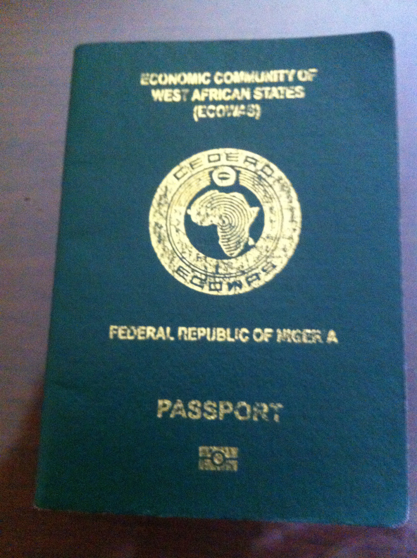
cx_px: 208
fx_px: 564
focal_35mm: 35
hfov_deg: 40.6
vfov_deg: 52.7
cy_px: 279
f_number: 2.8
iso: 1000
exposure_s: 1/17
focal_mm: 3.85
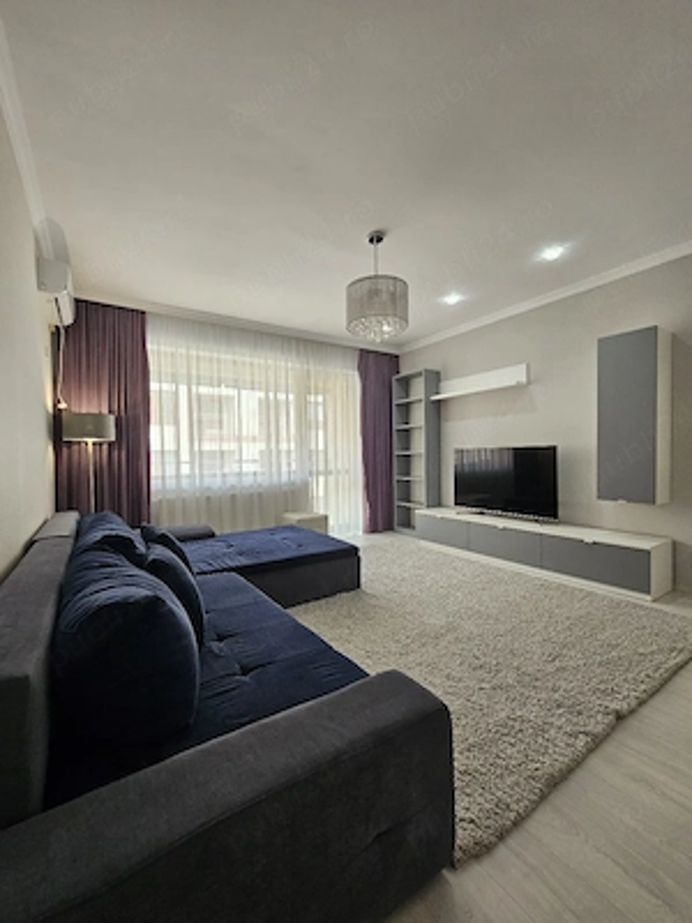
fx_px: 347
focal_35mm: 13
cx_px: 346
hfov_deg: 89.9
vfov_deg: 106.2
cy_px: 462
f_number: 2.2
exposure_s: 1/50.3
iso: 125
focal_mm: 2.2
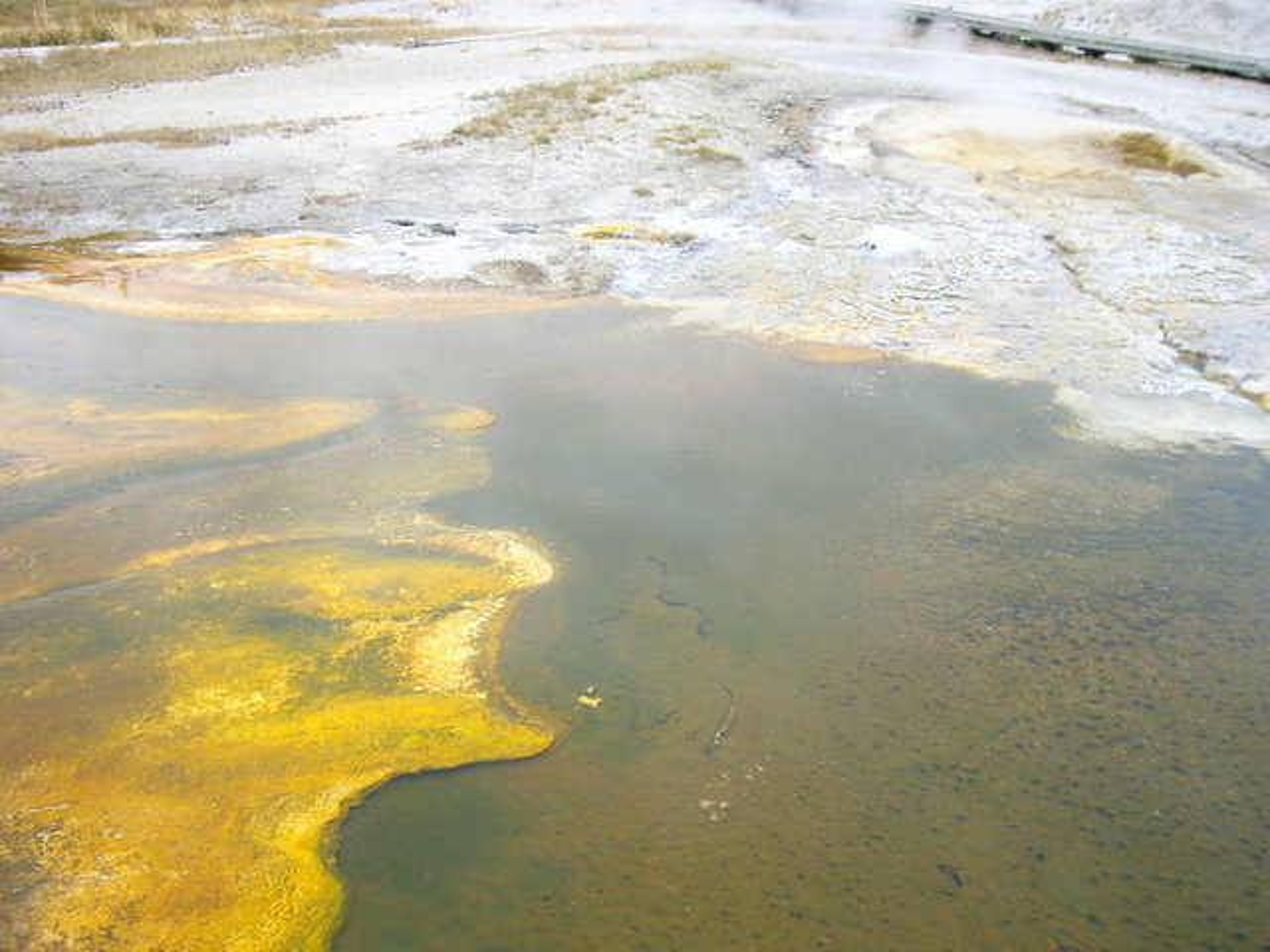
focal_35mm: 38
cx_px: 635
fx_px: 1394
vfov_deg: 37.7
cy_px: 476
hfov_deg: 49.0
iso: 50
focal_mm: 6.2
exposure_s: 1/100
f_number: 4.3
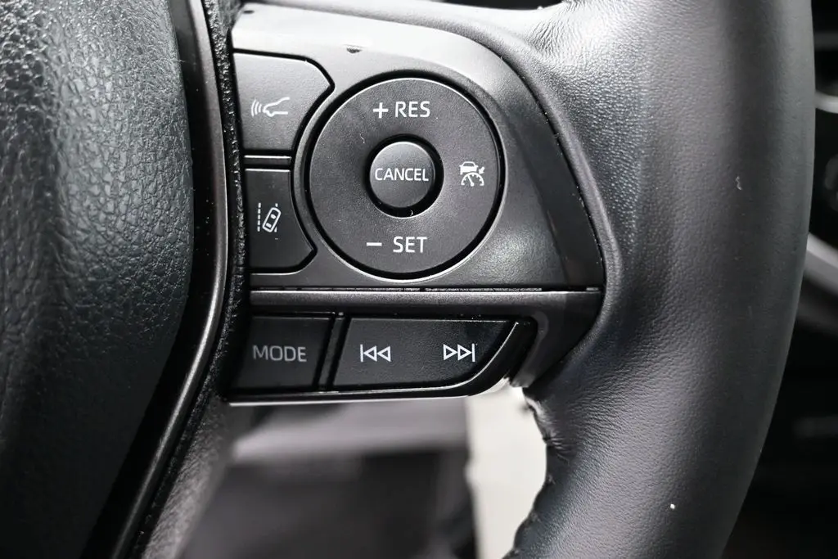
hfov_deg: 51.3
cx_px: 419
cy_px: 280
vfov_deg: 35.5
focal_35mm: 38
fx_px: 873
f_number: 4.2
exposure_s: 1/80
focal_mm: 25
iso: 3200
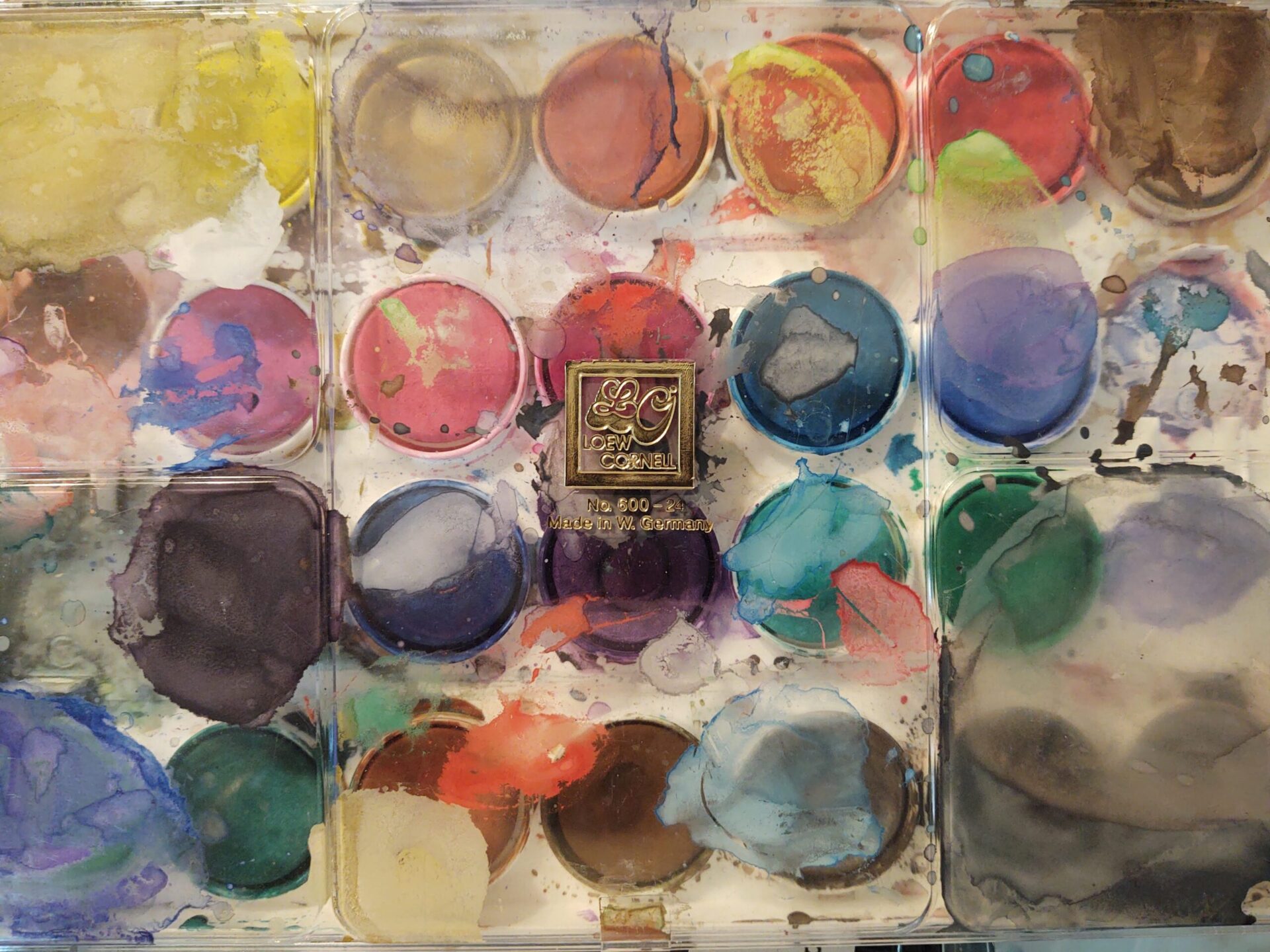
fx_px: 991
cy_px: 476
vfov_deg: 51.4
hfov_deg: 65.3
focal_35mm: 27
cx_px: 635
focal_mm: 4.75
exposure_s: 1/50
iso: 494
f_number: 1.7
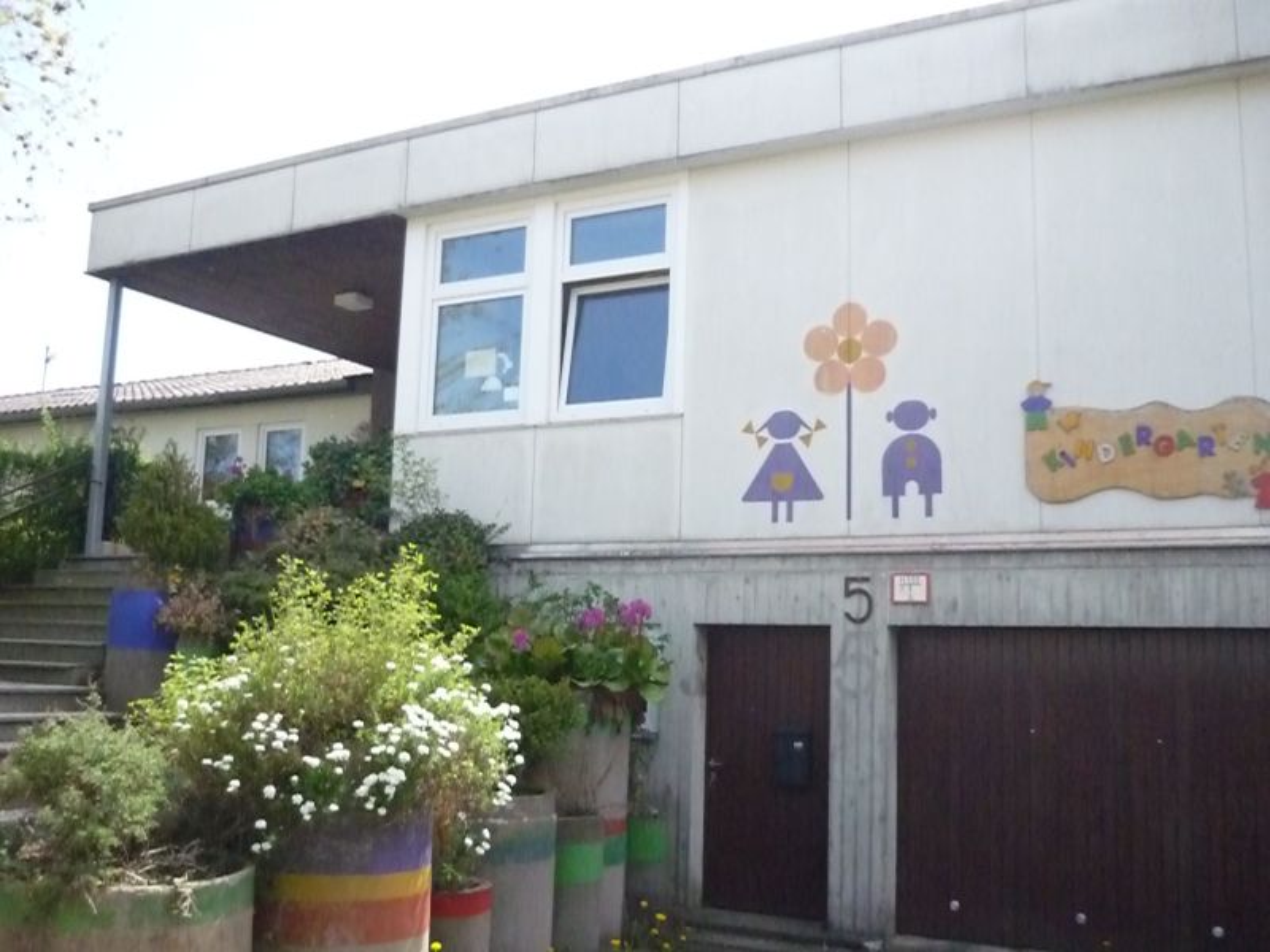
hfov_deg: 55.4
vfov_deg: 42.9
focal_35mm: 33
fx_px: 1211
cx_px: 635
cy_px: 476
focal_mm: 5.5
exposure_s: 1/640
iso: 1600
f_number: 8
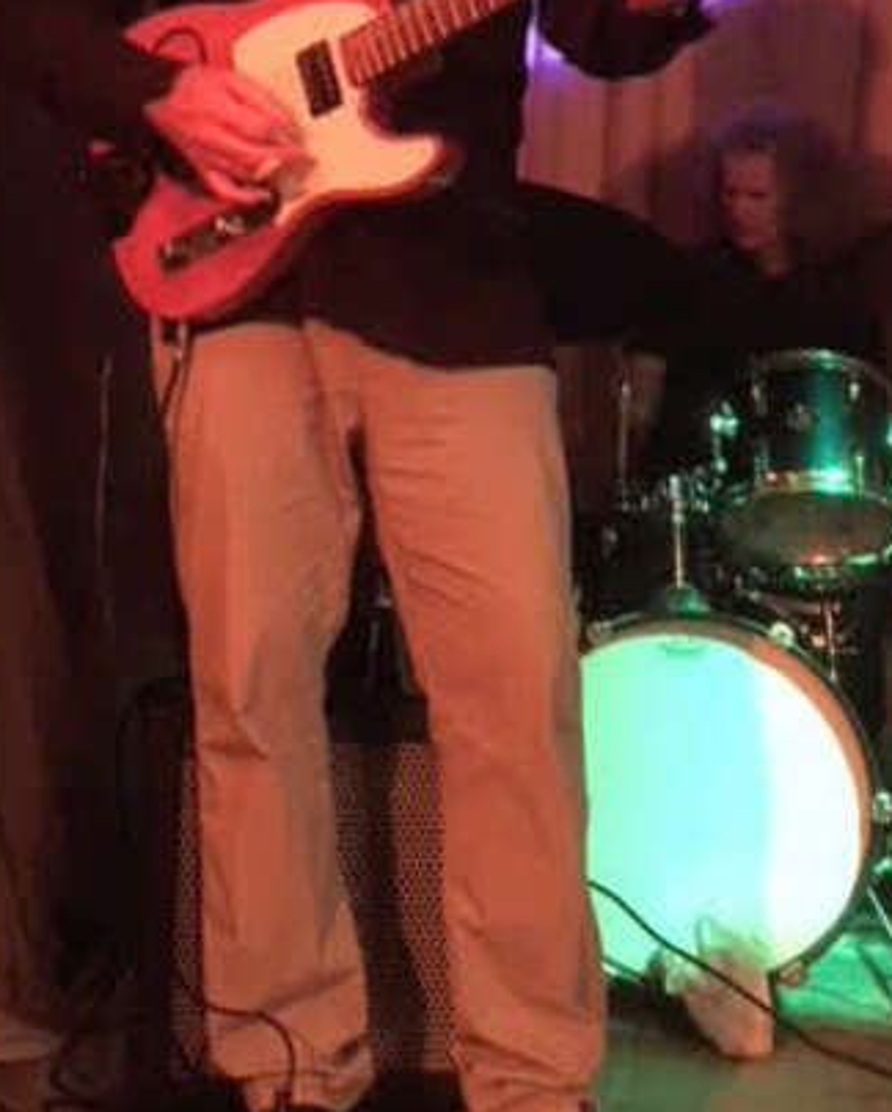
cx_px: 391
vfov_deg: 32.7
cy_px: 237
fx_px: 1845
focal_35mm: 56
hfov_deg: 27.2
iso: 800
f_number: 2.2
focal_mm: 4.15
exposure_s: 1/15
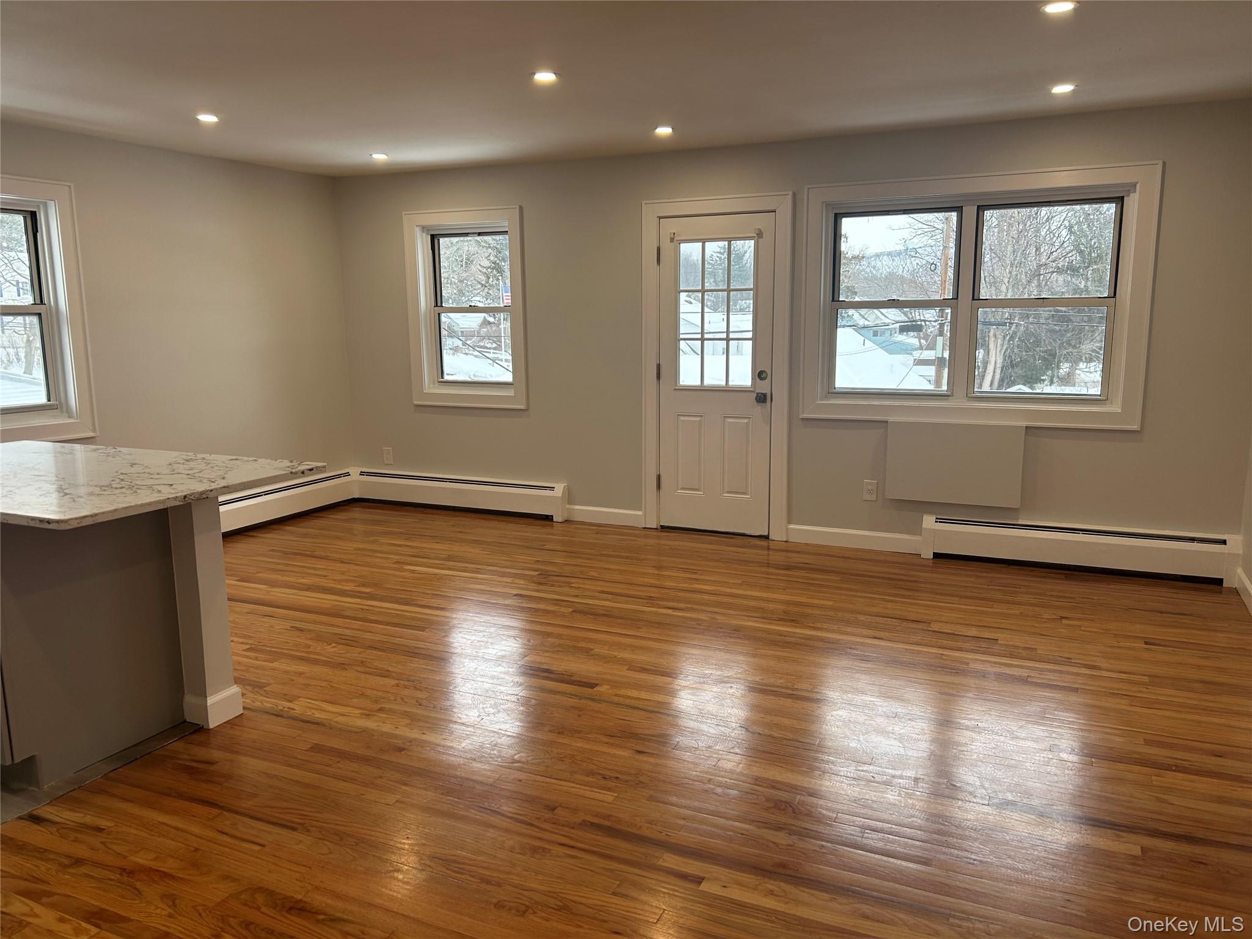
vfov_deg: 53.1
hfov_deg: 67.3
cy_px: 470
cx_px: 626
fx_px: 940
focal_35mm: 26
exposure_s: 1/152
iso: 64
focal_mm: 5.7
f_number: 1.5
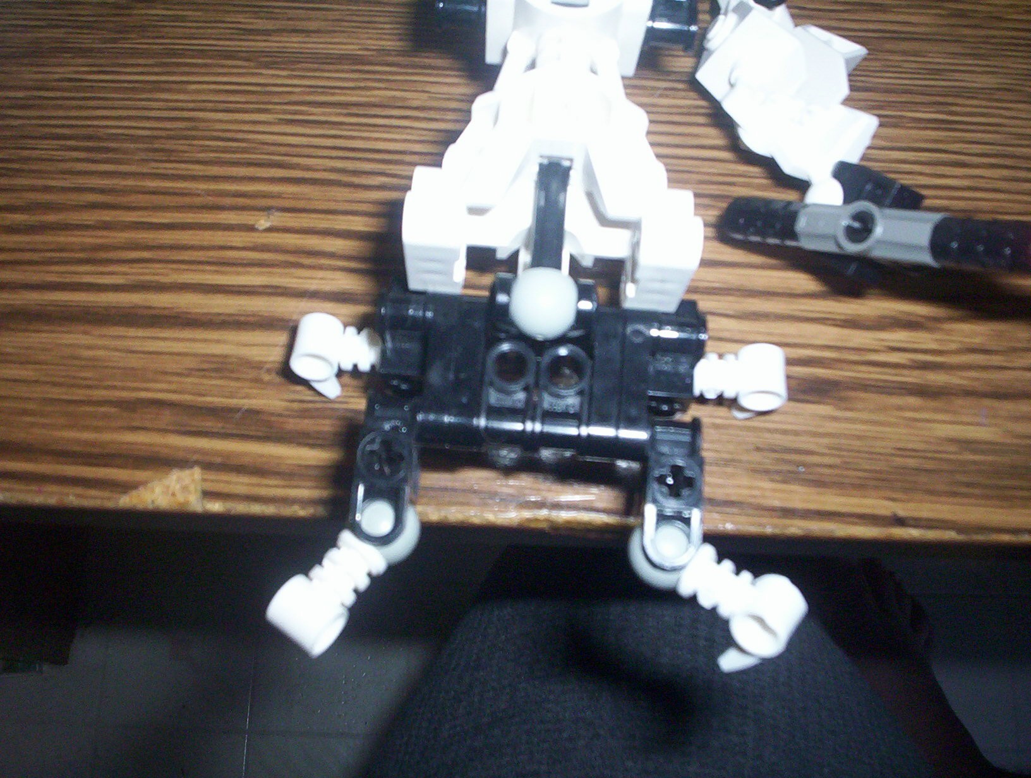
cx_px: 516
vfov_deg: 37.9
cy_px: 389
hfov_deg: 48.9
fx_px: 1134
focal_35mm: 38
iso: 140
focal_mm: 4.99
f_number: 4.5
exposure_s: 1/60
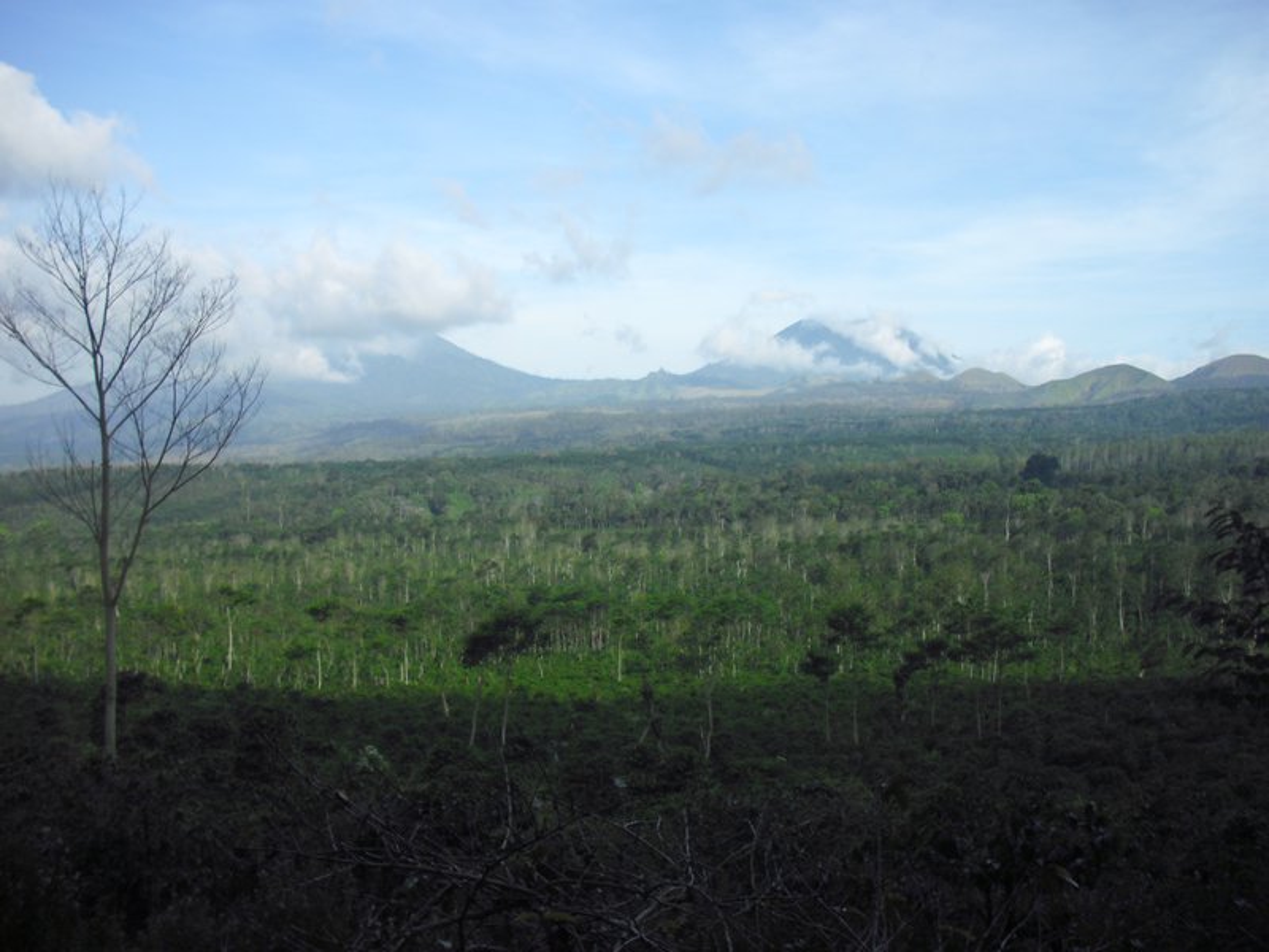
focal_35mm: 38
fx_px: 1393
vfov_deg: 37.7
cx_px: 634
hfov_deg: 49.0
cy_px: 476
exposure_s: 1/160
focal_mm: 6.2
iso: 100
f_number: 8
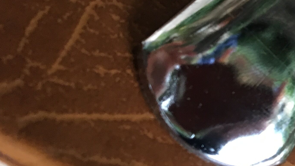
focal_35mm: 93
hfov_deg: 20.2
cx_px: 422
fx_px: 728
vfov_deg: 12.9
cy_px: 7
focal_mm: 4.15
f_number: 2.2
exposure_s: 1/33
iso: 100
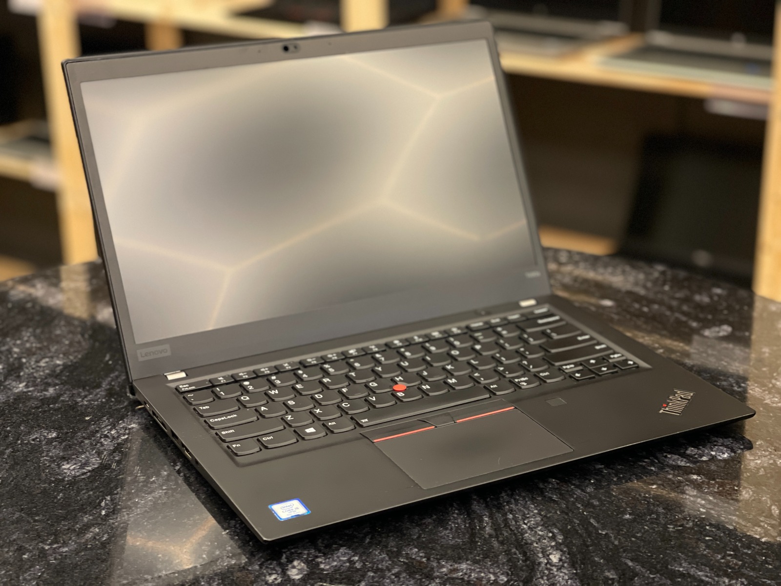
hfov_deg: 30.3
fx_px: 1444
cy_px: 293
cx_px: 390
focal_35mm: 64
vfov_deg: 22.9
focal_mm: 7.5
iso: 200
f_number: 2.2
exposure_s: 1/40
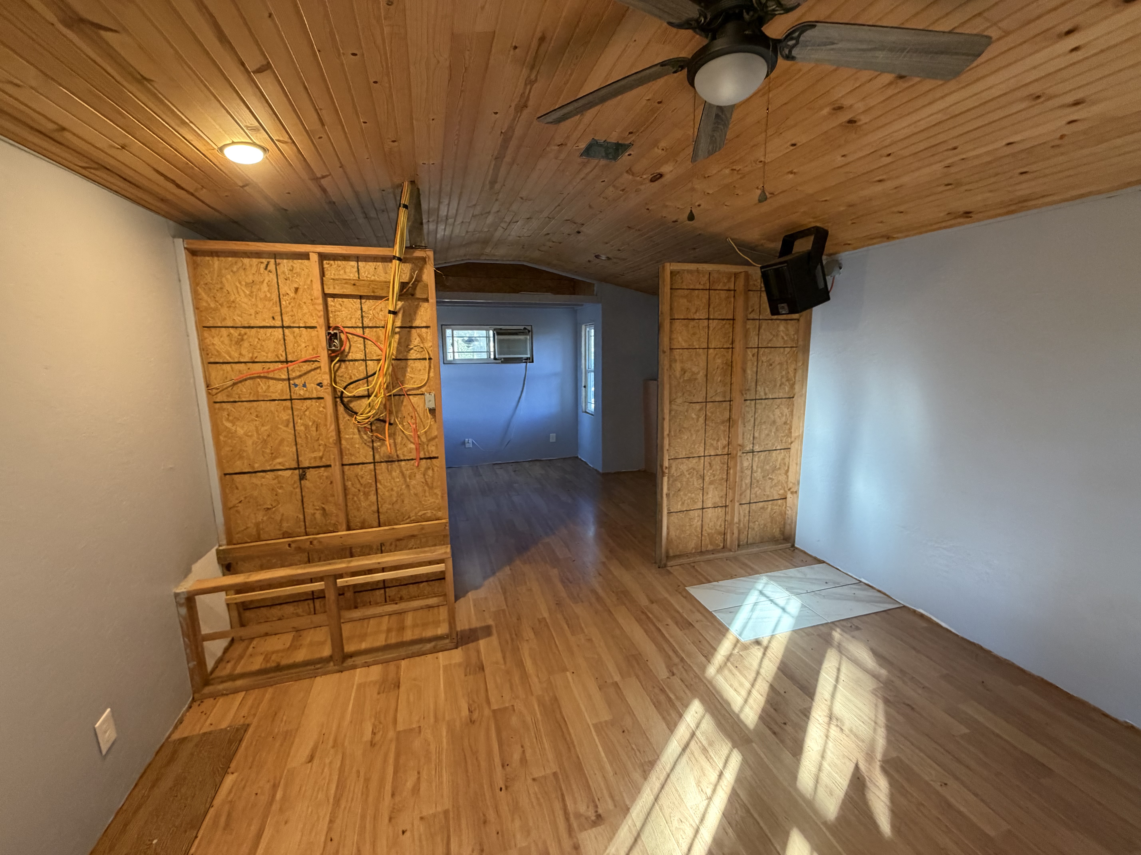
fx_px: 461
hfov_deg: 102.1
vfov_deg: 85.7
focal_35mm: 14
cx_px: 570
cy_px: 428
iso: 320
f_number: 2.2
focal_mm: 2.22
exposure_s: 1/60
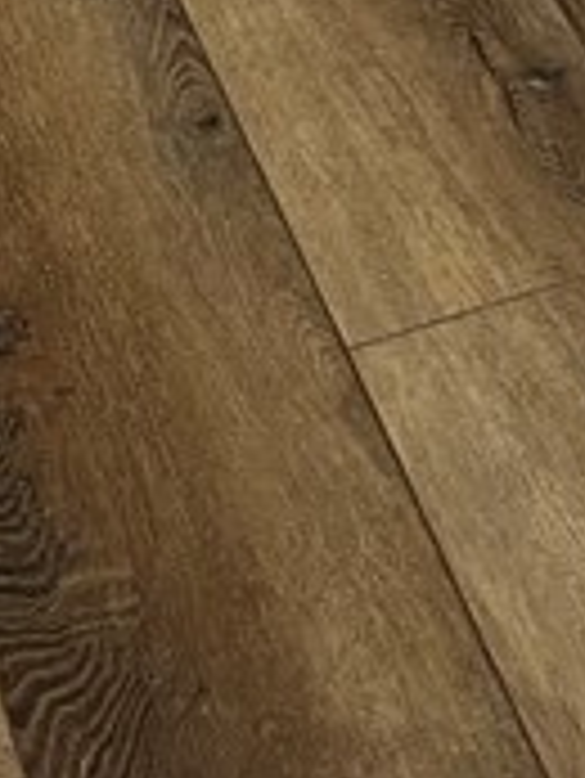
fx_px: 3466
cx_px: 1071
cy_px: -1255
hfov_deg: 9.2
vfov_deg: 10.5
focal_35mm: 154
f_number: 1.5
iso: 125
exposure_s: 1/60
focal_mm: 5.7
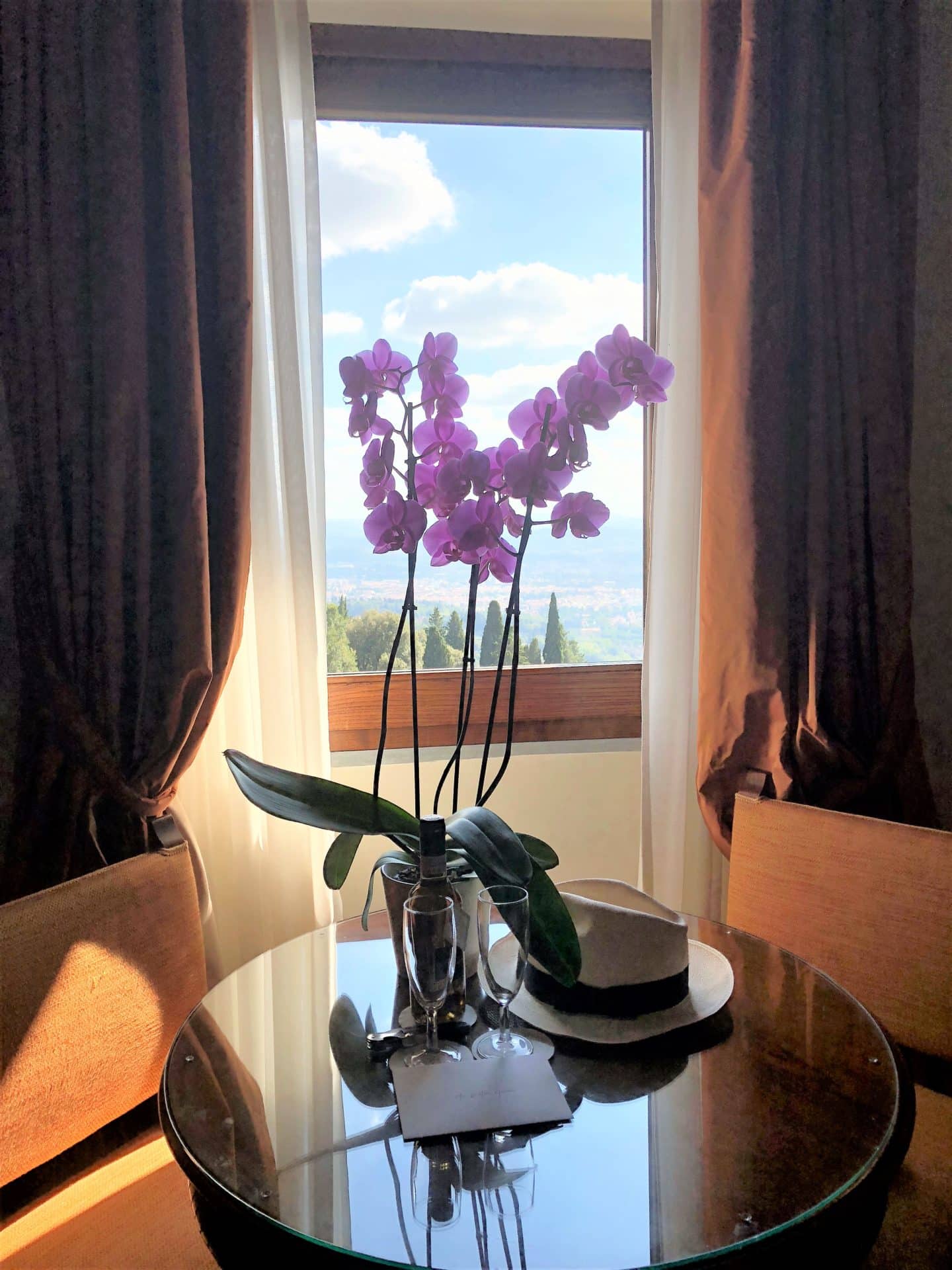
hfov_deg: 49.7
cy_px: 635
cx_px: 476
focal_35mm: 28
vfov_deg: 63.4
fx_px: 1027
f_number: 1.8
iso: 20
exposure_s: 1/657
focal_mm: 3.99
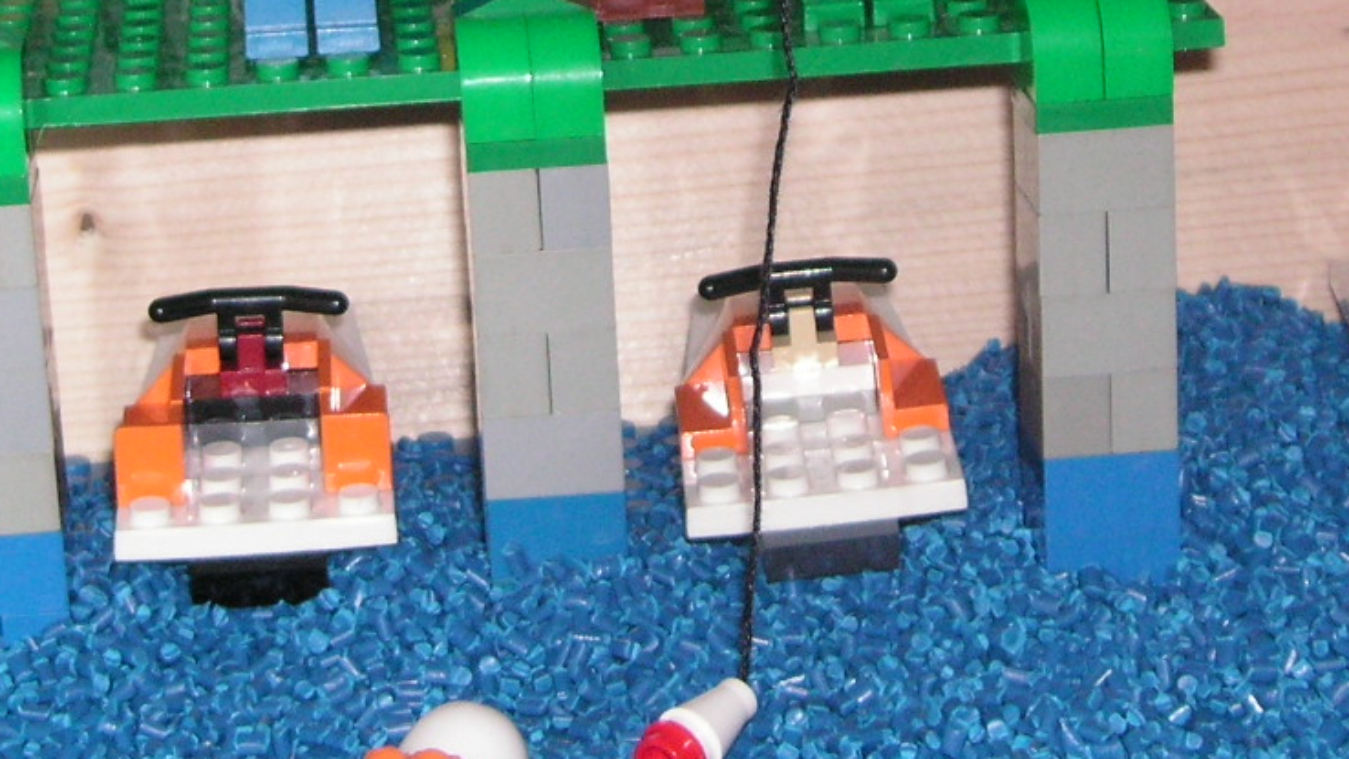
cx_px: 704
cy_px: -79
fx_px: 3970
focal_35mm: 111
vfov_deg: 10.8
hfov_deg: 19.3
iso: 160
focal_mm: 7.7
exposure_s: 1/45
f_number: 3.6
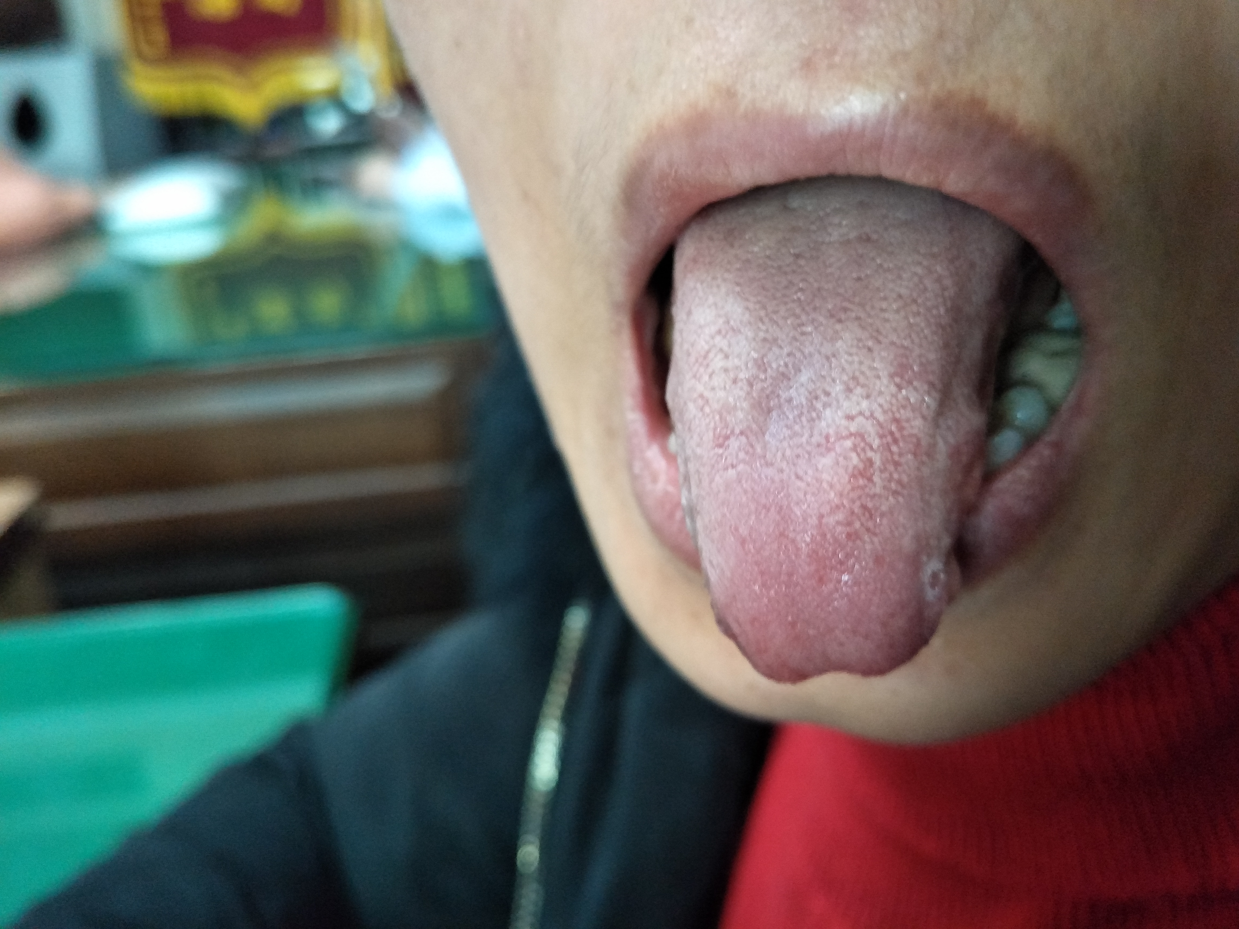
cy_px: 464
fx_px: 859
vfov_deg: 56.8
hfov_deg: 71.6
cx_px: 620
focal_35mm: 24
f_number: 1.7
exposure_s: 1/25
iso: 450
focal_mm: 4.1
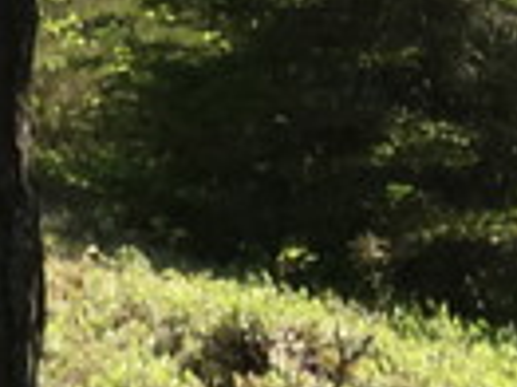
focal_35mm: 213
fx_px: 3178
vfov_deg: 6.7
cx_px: -904
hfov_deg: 8.2
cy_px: -395
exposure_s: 1/905
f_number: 2.2
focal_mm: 4.15
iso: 25
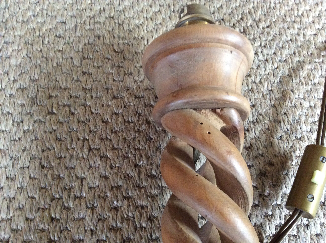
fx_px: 301
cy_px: 122
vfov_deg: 44.1
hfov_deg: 56.9
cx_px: 163
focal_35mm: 32
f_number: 2.4
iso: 320
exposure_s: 1/20
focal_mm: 3.3
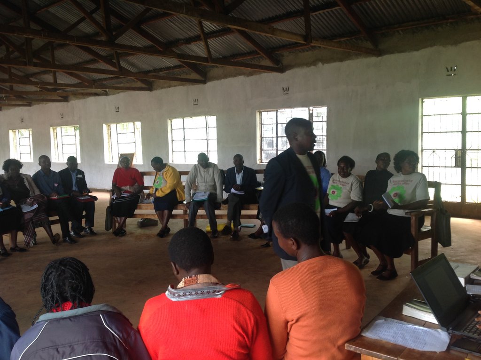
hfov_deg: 52.7
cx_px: 240
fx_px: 486
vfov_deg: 40.6
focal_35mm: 35
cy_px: 180
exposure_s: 1/20
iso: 50
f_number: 2.4
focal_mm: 4.28
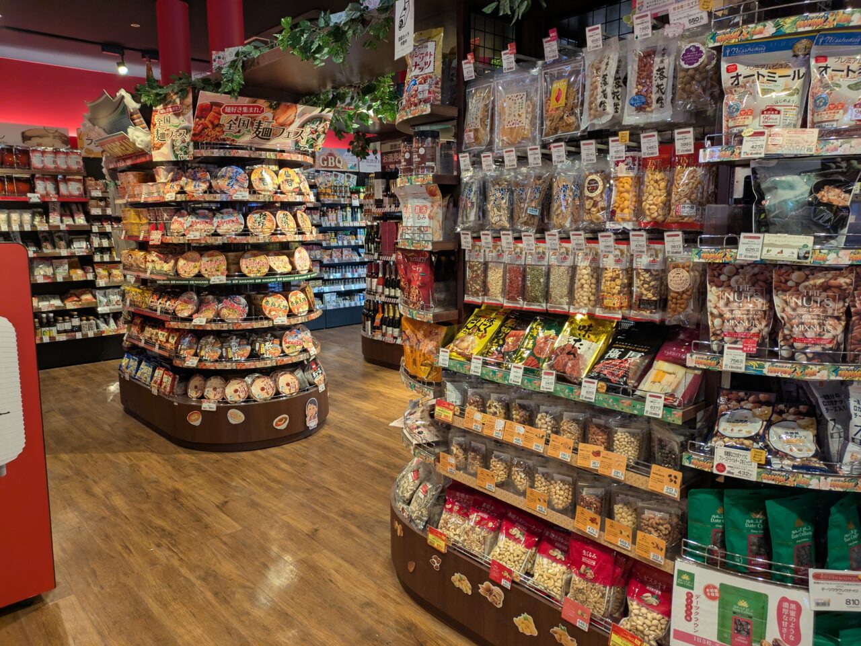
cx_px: 430
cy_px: 323
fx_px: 622
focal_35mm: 25
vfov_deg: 54.9
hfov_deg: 69.4
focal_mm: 5.43
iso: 199
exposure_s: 1/60
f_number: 1.89
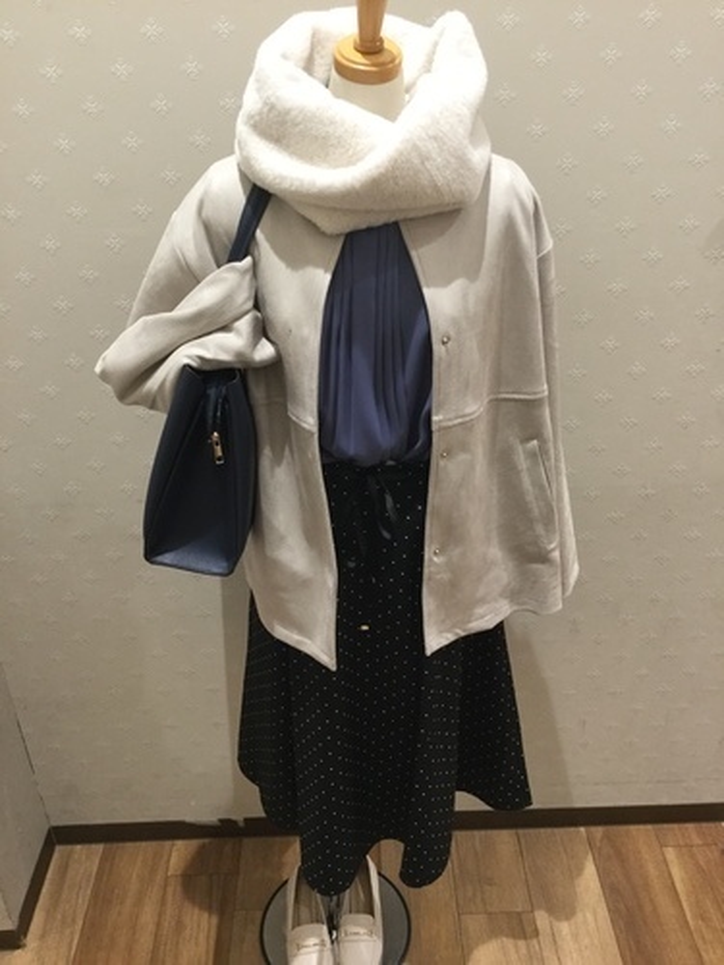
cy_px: 482
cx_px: 362
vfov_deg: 58.4
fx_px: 864
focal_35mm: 31
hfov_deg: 45.4
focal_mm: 3.3
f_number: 2.4
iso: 80
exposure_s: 1/30
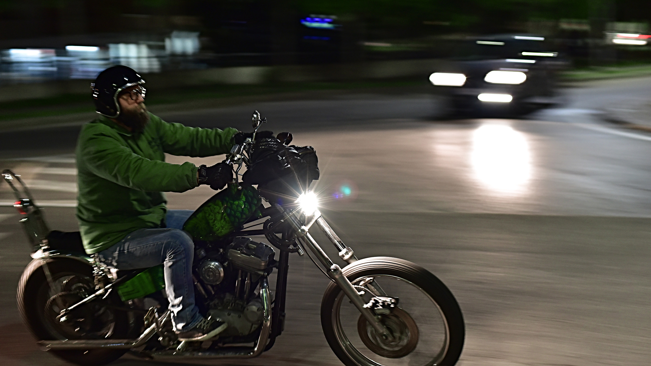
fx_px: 915
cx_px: 325
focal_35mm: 53
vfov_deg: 22.6
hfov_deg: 39.2
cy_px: 197
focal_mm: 50
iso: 1600
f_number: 3.2
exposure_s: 1/40
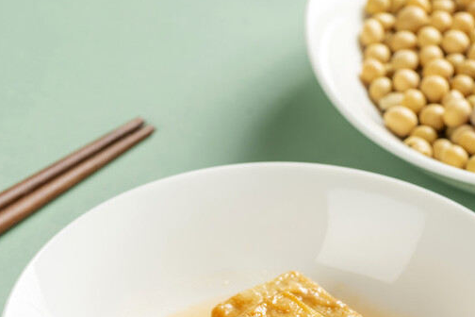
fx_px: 3298
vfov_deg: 5.5
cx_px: 312
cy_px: 296
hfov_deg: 8.2
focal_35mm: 250
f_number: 11
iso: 100
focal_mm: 105
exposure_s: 1/125
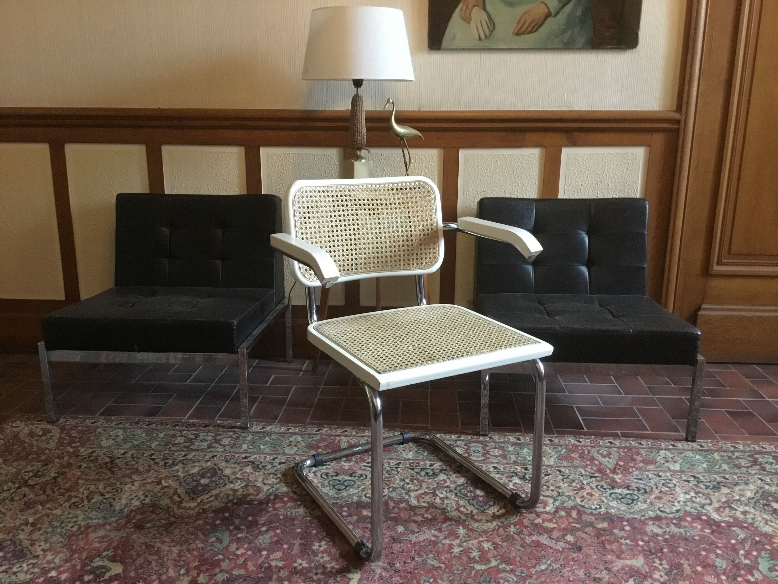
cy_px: 292
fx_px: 697
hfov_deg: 58.4
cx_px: 389
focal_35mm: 31
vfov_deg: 45.4
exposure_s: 1/17
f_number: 2.4
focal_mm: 3.3
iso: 400
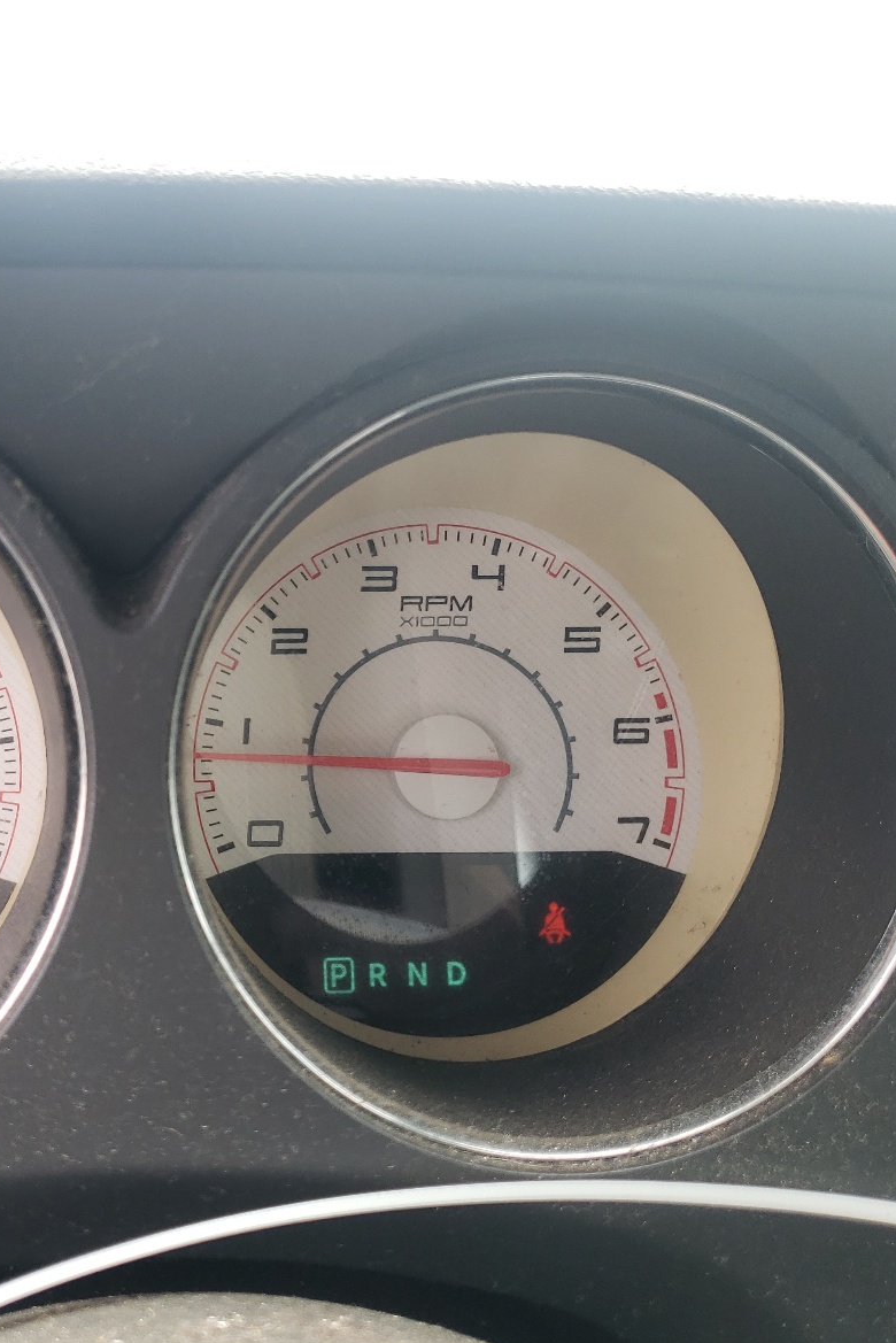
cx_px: 171
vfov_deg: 51.9
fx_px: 1380
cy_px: 684
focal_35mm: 37
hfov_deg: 34.8
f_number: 1.5
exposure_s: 1/103
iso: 50
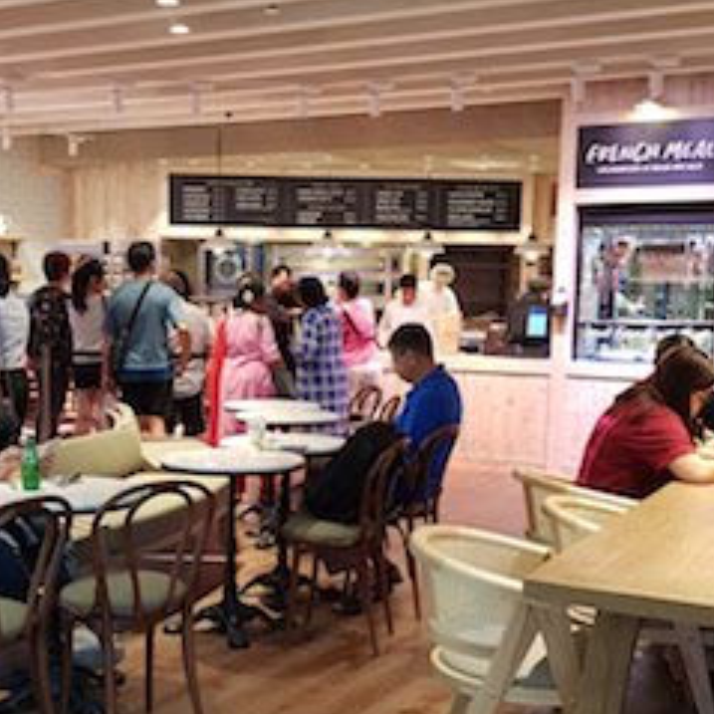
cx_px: 270
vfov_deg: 35.2
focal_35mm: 48
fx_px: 1120
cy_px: 445
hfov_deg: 35.2
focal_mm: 4.2
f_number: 1.7
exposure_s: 1/50
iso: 125
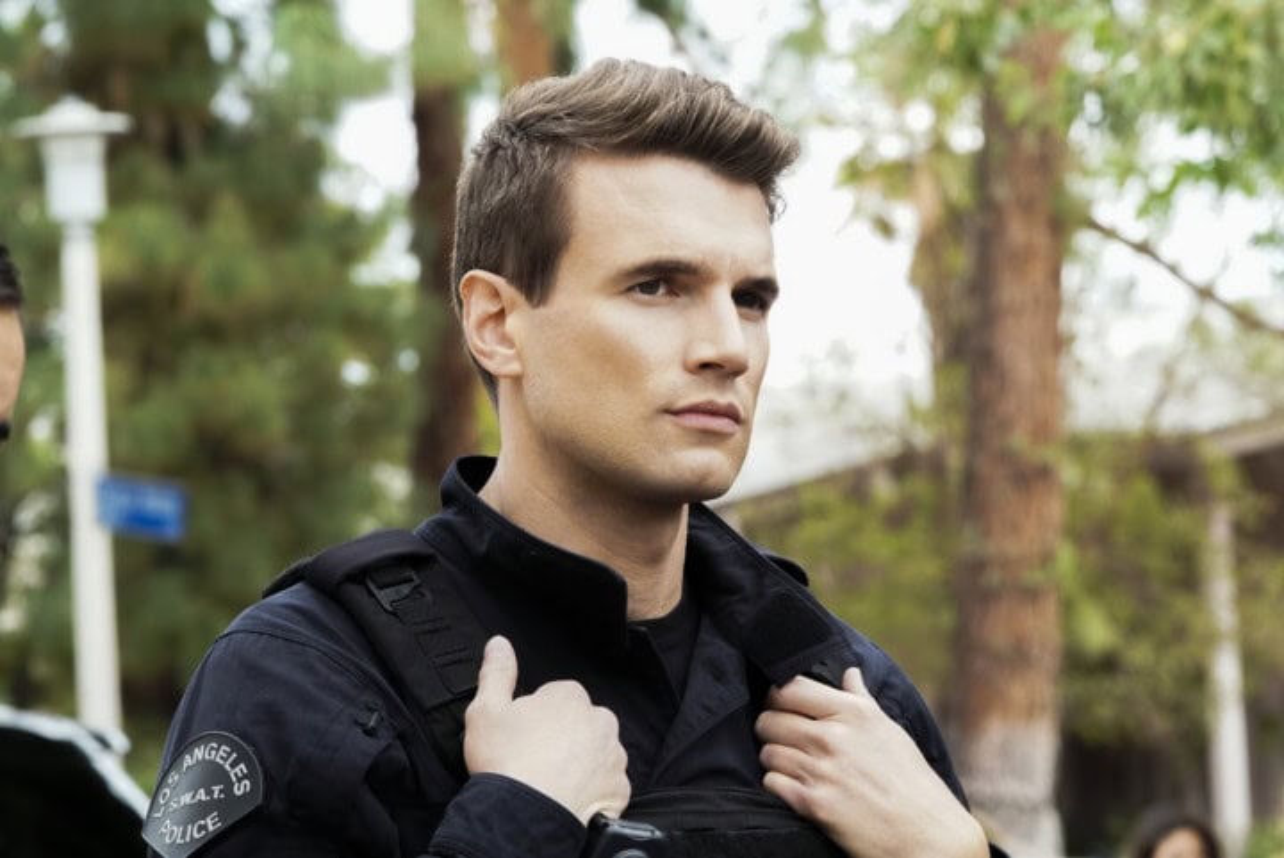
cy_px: 429
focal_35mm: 190
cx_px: 642
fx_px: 6780
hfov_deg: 10.8
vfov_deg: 7.2
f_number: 14
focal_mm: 190
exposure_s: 1/200
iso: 3200
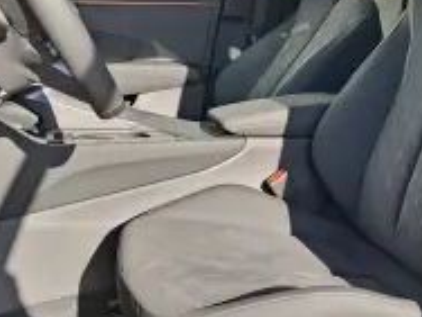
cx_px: 339
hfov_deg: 41.1
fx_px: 536
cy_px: 90
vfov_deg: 32.4
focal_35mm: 44
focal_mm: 5.54
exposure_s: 1/549
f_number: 1.8
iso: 50
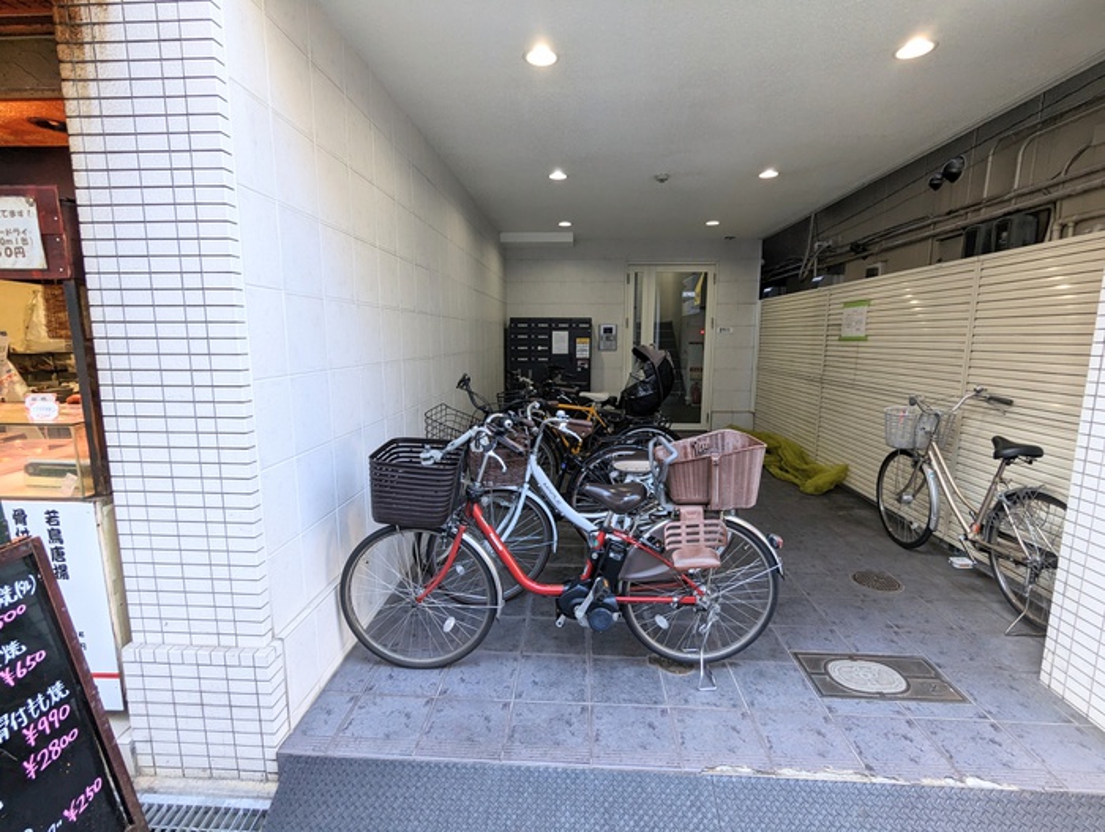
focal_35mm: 16
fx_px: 511
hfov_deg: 94.4
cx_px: 552
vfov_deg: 78.2
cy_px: 416
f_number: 2.2
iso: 64
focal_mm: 2.35
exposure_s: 1/31.4
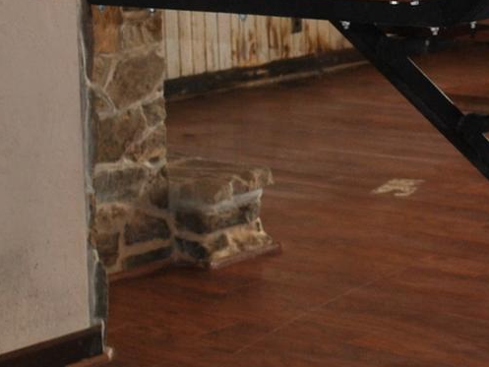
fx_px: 2021
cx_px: 438
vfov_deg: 10.3
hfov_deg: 13.7
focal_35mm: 143
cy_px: 66
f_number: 4
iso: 200
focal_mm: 24
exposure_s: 1/60
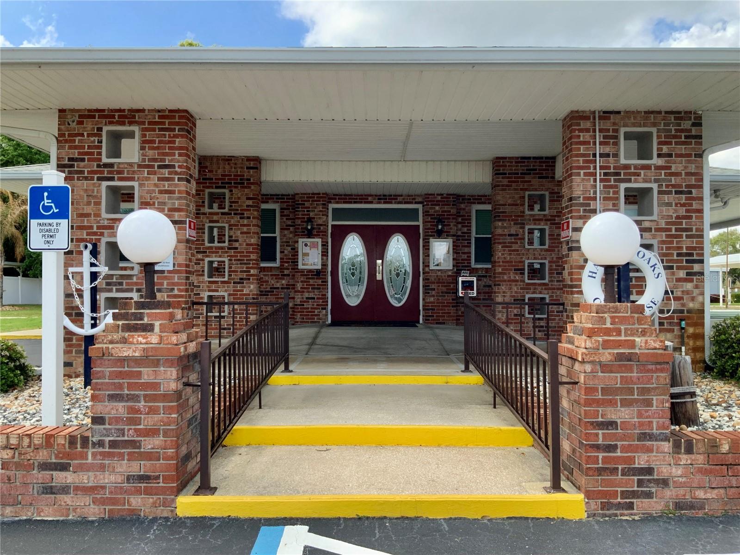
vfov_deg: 48.2
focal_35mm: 29
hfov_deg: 61.7
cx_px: 370
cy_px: 278
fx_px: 620
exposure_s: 1/691
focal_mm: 3
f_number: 1.8
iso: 16
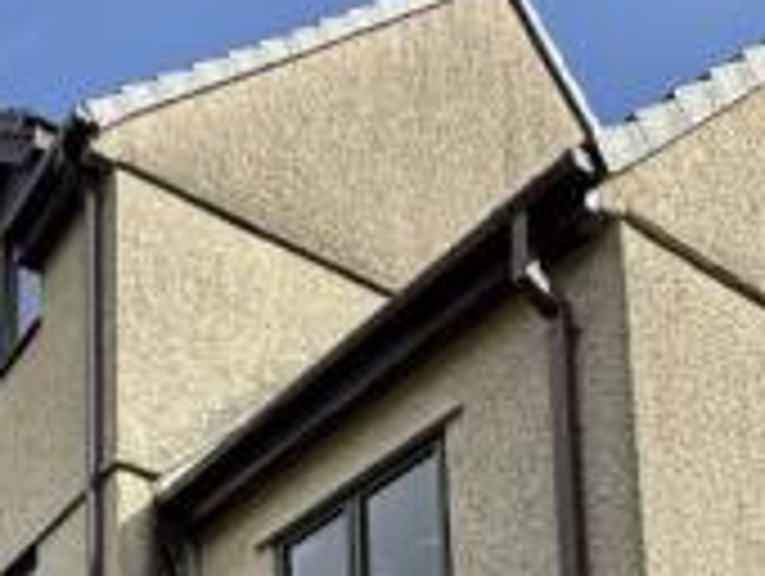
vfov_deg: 23.0
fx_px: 1062
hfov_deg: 37.9
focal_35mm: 48
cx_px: 137
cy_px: 916
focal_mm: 2.22
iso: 50
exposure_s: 1/888
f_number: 2.2
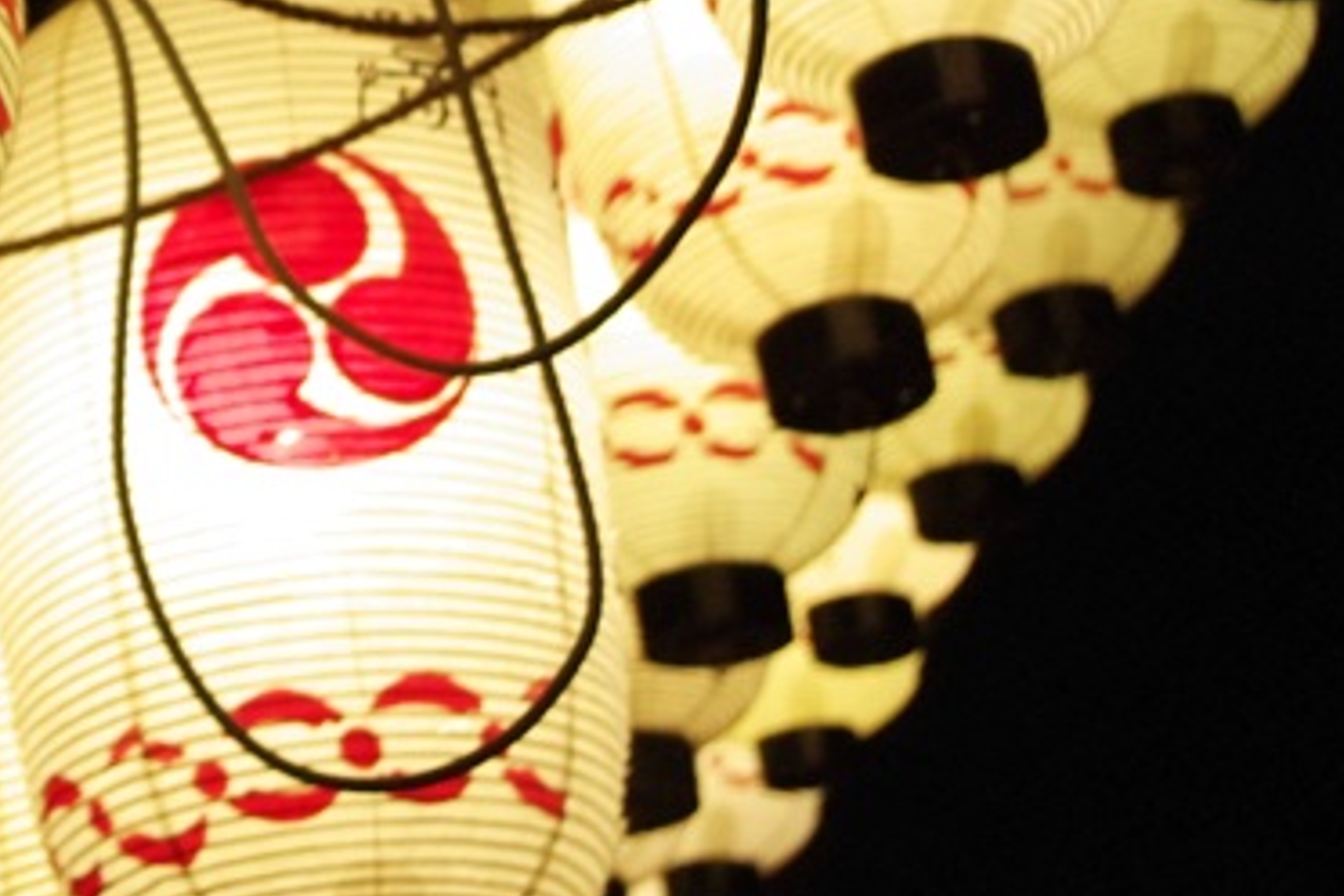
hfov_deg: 13.9
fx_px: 5338
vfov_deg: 9.4
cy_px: -307
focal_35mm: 143
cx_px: -285
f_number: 4.5
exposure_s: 1/40
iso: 1600
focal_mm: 35
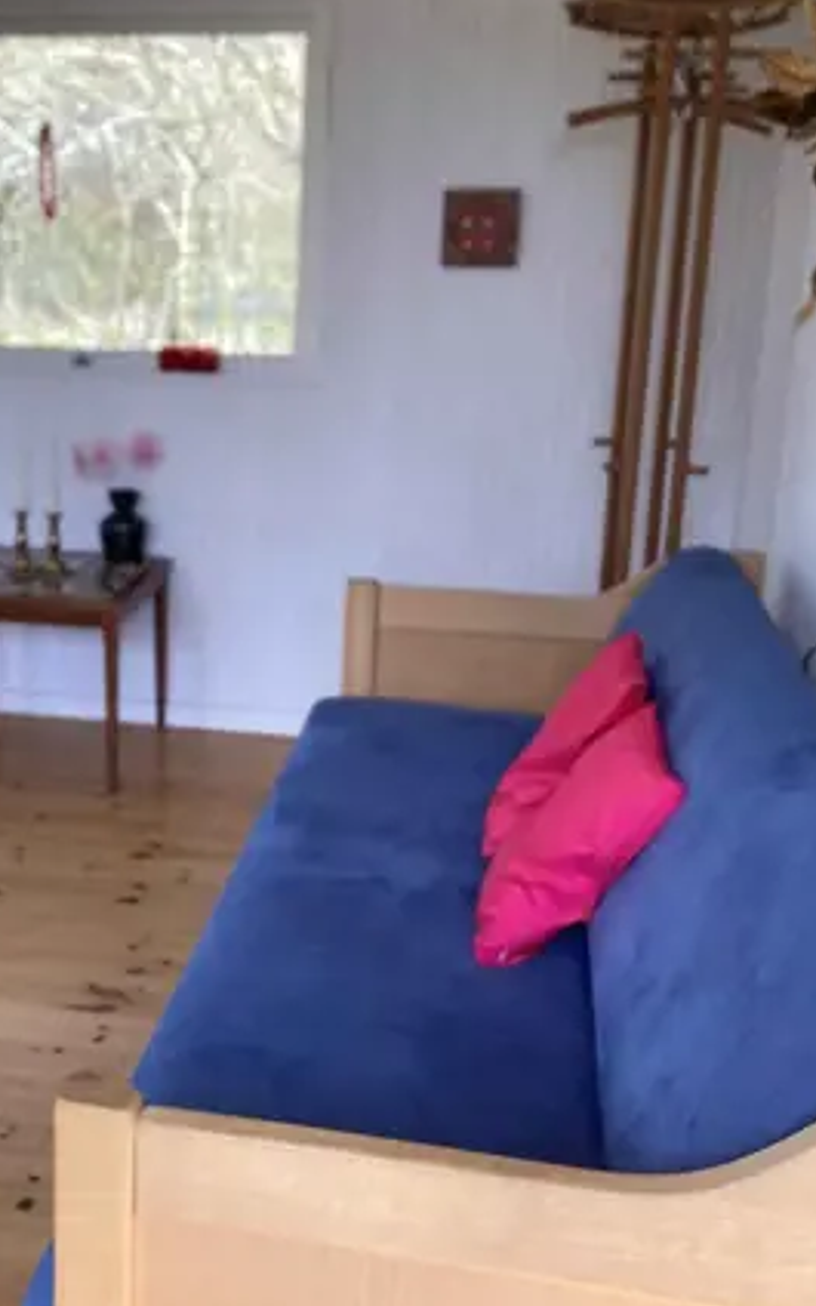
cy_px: 625
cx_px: 176
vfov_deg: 47.2
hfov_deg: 29.9
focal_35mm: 42
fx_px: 1494
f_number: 1.8
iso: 25
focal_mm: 3.99
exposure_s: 1/121
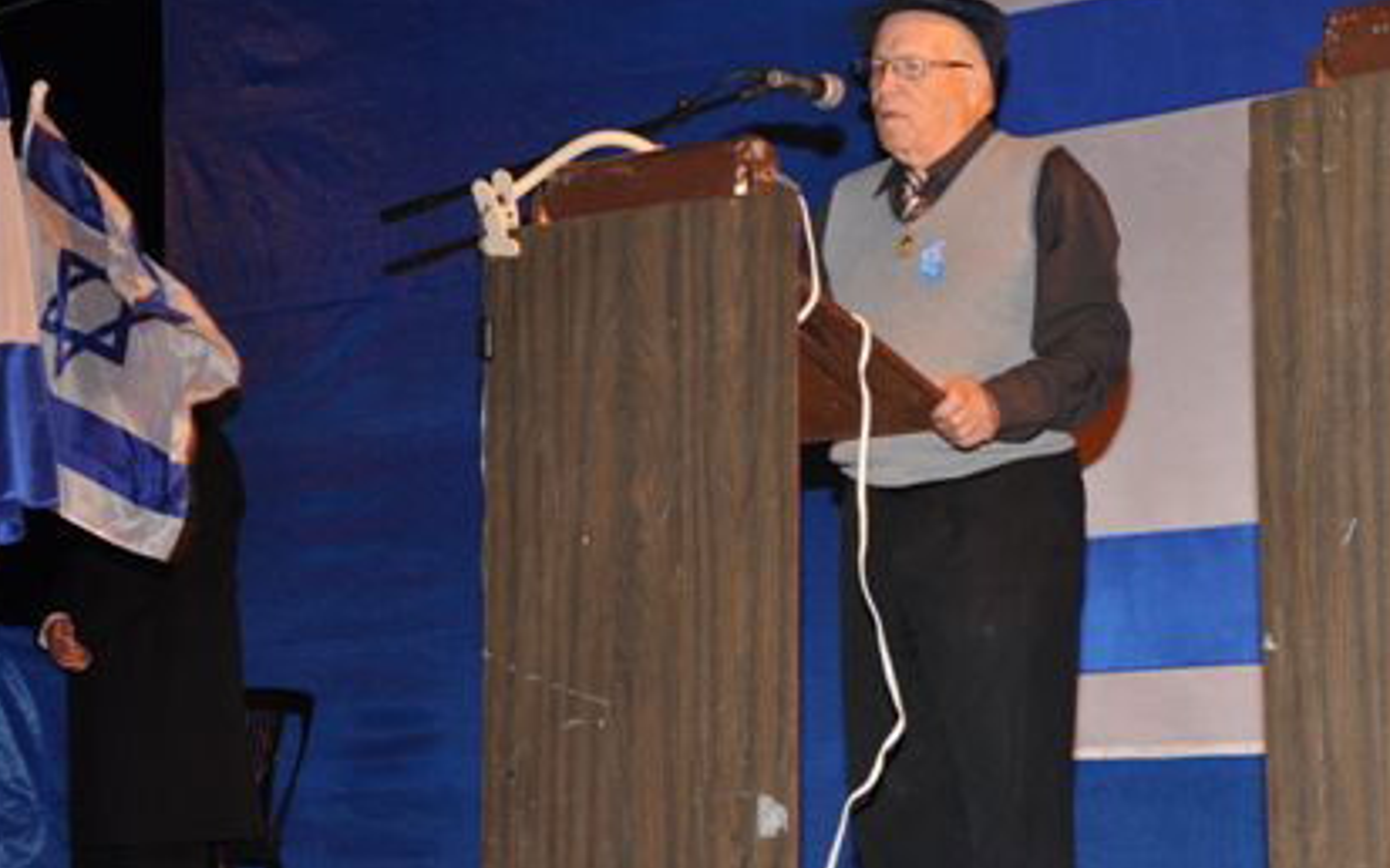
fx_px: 3136
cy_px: 426
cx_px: 892
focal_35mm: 83
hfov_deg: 24.9
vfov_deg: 15.8
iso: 500
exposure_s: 1/60
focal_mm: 35
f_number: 5.6
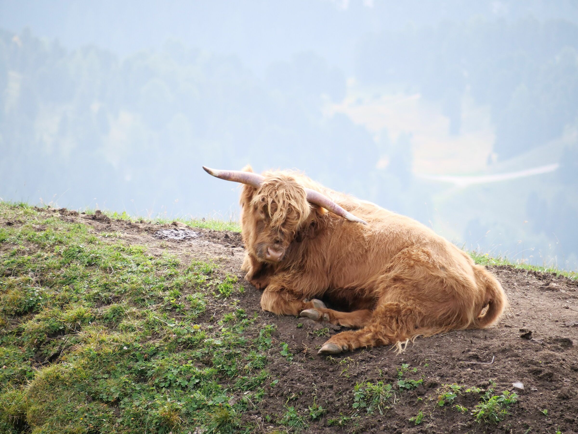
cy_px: 217
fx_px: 6679
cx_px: 289
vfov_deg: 3.7
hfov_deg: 5.0
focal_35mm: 400
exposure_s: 1/500
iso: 800
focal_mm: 200
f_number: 5.6
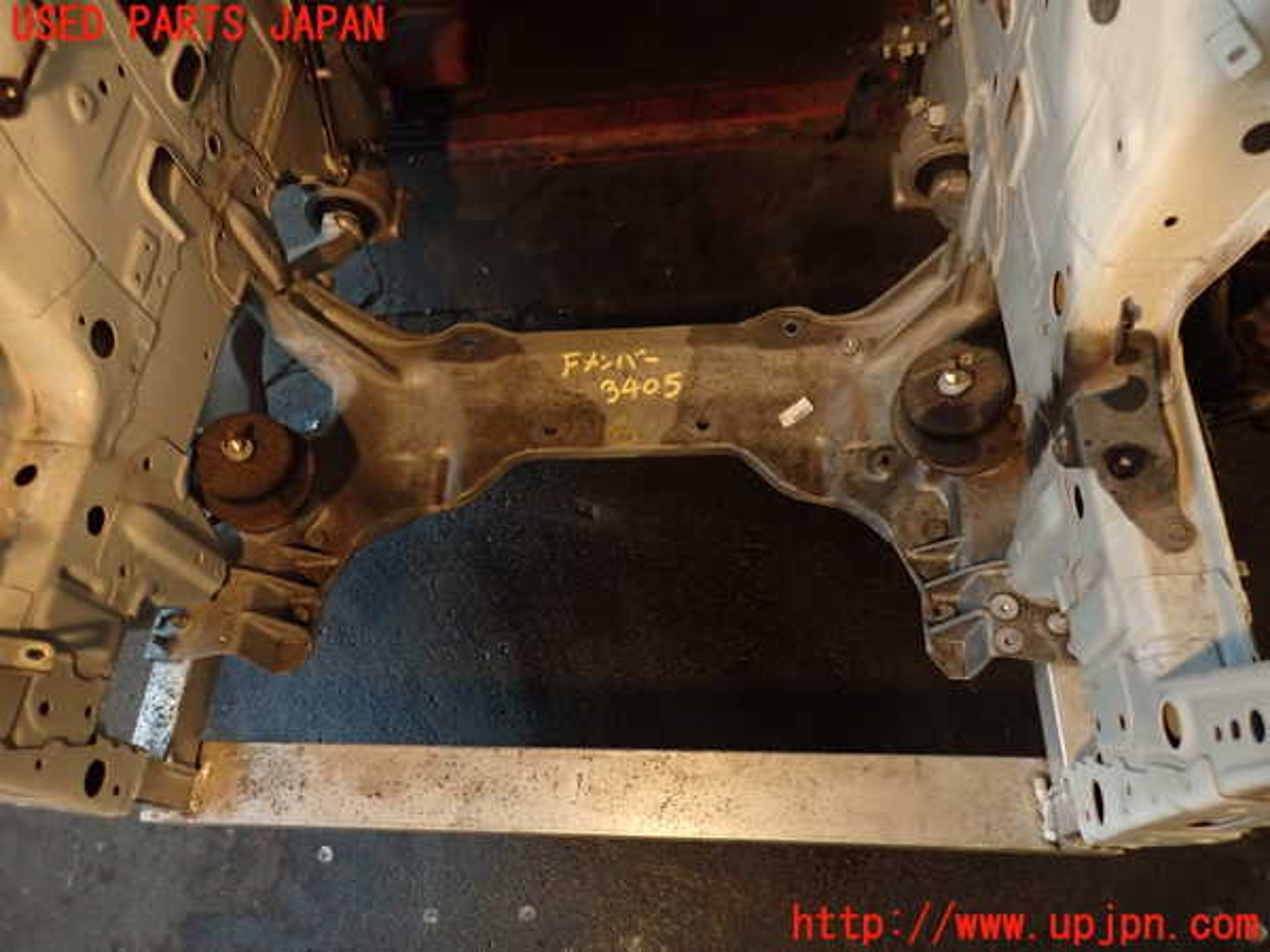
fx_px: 917
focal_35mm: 25
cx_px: 635
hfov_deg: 69.4
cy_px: 476
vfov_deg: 54.9
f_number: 2
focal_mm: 4.5
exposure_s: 1/30
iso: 800
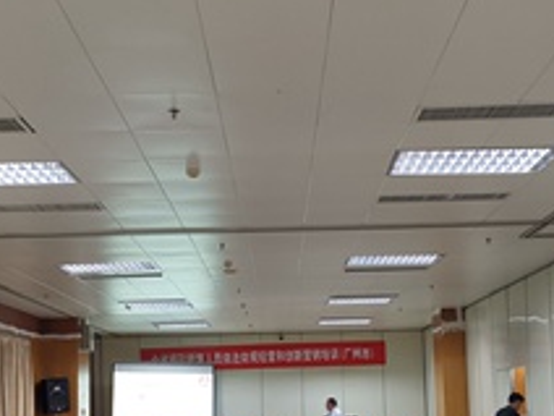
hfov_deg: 37.5
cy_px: 343
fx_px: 816
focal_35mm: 51
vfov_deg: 27.9
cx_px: 277
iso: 250
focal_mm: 4.75
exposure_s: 1/50
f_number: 1.8
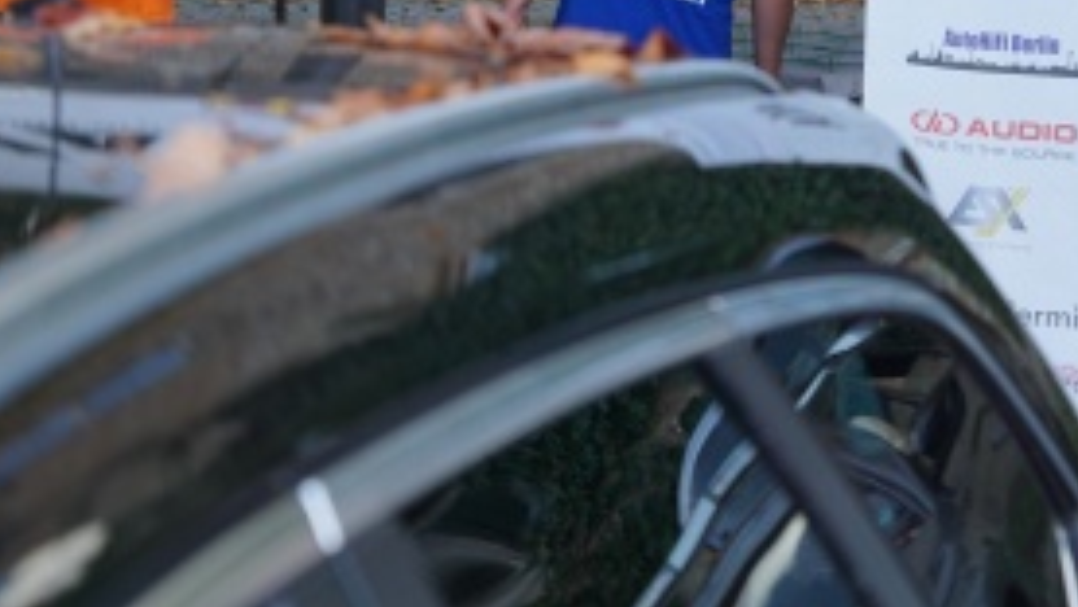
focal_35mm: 142
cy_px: 76
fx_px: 4060
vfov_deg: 8.5
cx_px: 607
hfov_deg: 15.1
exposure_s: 1/160
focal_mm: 50
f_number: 4
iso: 320
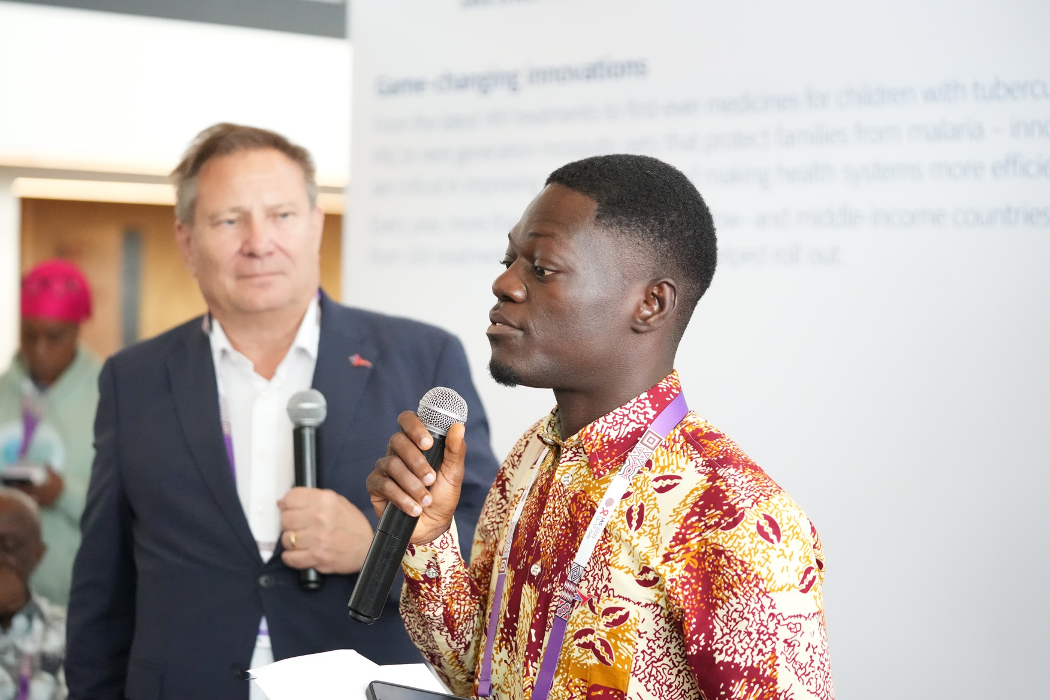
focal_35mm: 70
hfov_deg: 28.8
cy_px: 350
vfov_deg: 19.5
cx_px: 525
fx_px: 2042
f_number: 2.8
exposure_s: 1/1250
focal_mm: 70
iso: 12800
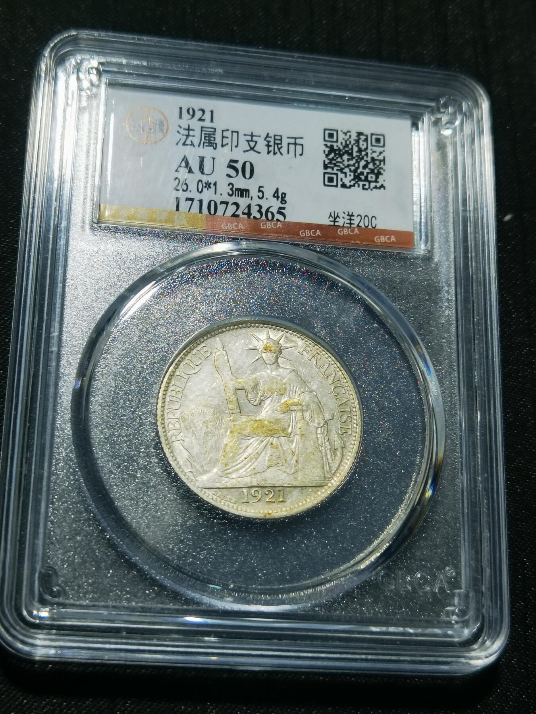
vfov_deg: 33.8
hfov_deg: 25.7
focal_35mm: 57
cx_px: 268
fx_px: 1177
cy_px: 357
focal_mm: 6.67
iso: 64
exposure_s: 1/100
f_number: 1.9
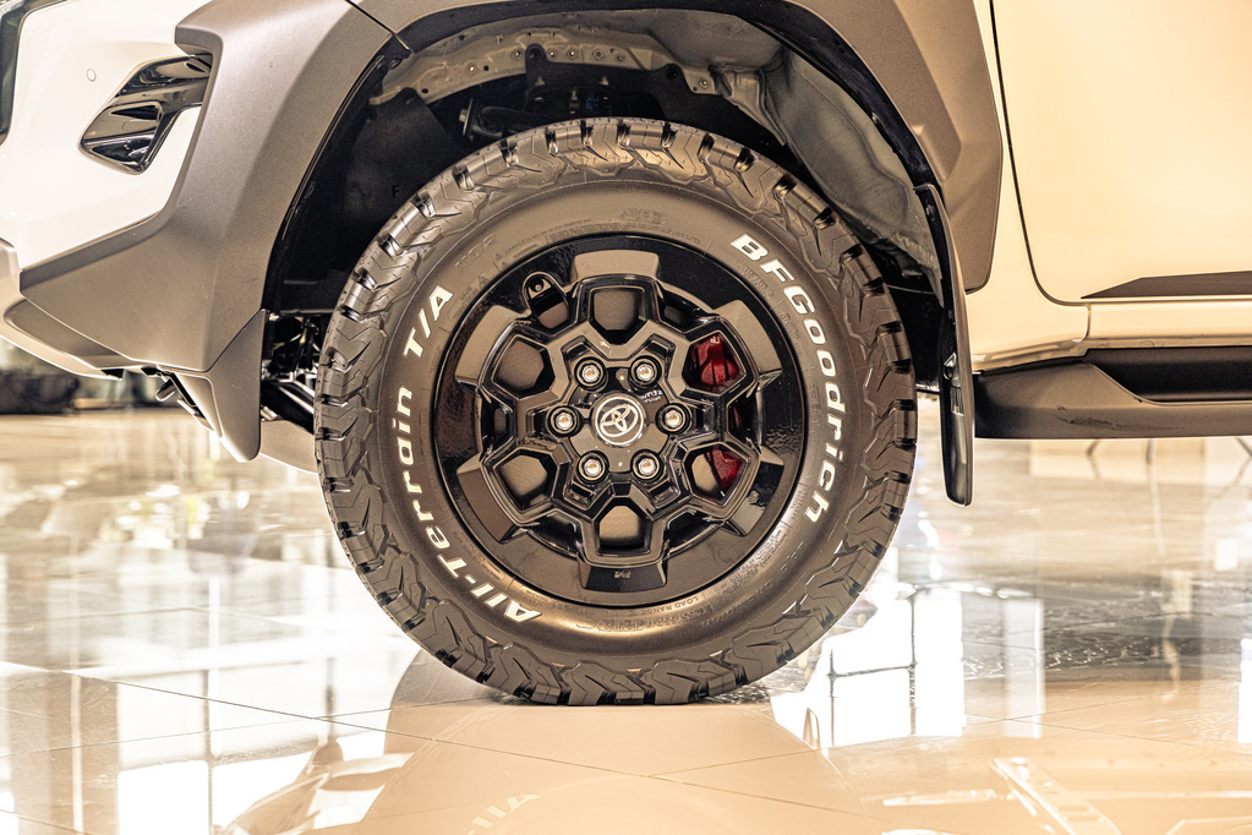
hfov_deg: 27.0
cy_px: 418
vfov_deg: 18.2
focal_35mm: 75
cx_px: 626
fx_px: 2608
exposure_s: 1/125
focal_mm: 75
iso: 500
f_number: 4.5
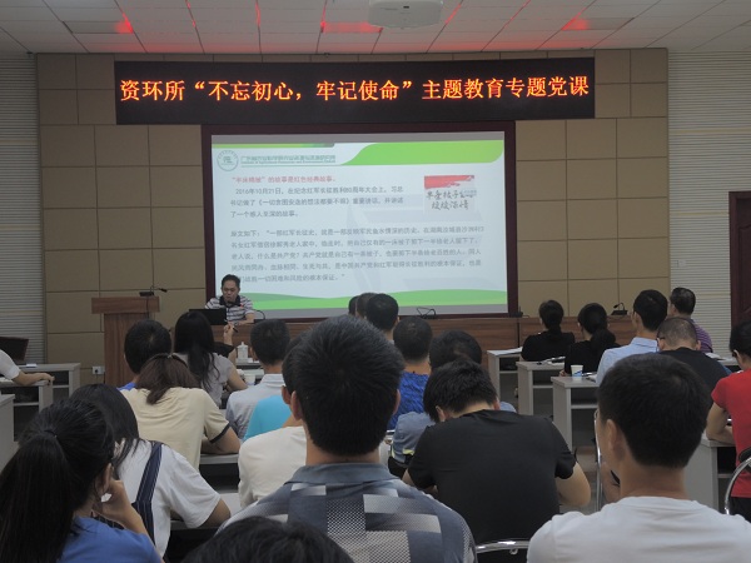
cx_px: 376
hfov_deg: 33.2
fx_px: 1258
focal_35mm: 58
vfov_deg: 25.2
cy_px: 282
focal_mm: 12.5
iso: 280
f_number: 2.8
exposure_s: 1/50
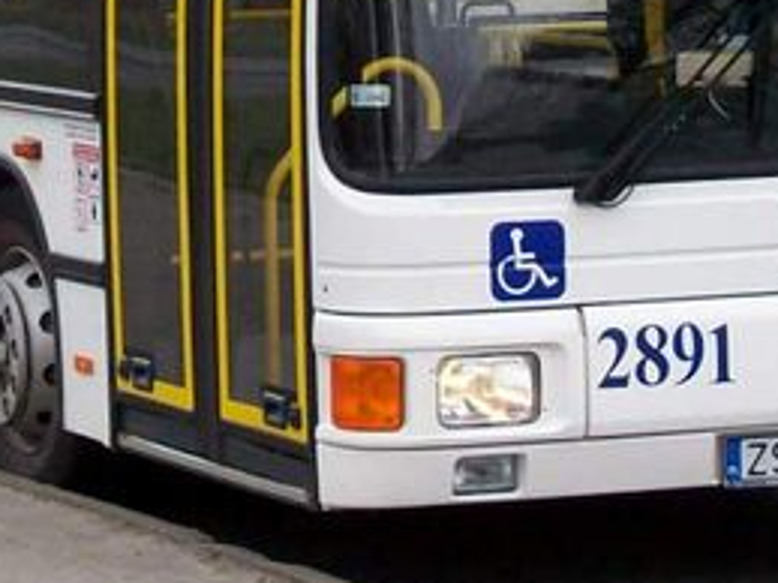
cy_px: 39
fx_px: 4852
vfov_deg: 6.9
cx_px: 222
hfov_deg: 9.2
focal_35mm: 216
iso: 80
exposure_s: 1/332
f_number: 3.8
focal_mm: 11.6
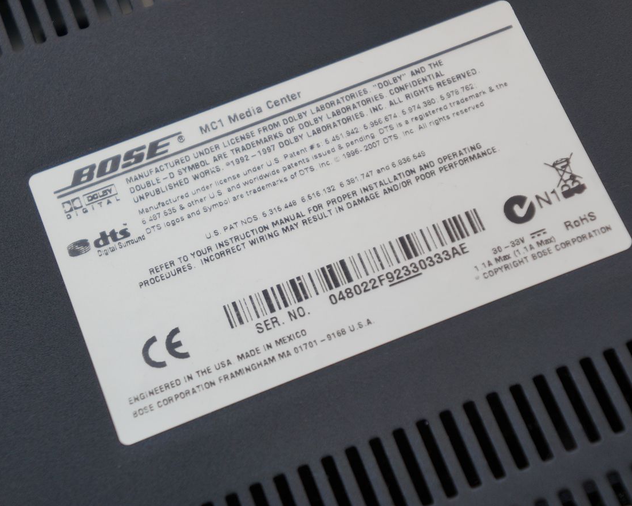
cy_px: 255
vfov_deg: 19.4
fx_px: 1478
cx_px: 328
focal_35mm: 79
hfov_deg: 24.1
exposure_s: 1/30
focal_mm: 46
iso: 200
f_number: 5
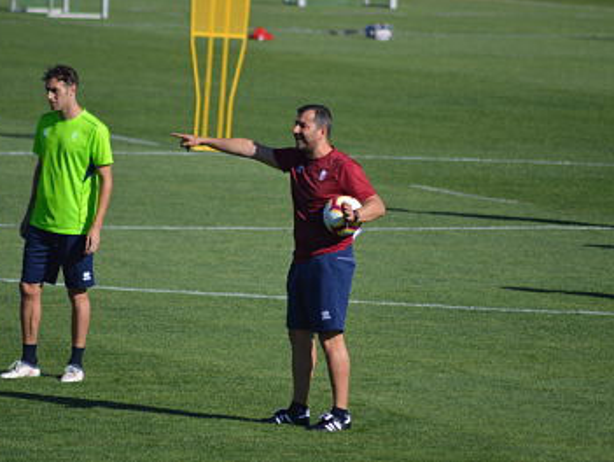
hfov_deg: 4.0
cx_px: 268
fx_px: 8736
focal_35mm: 492
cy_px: 231
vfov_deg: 3.0
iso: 320
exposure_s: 1/2000
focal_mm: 300
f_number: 5.6
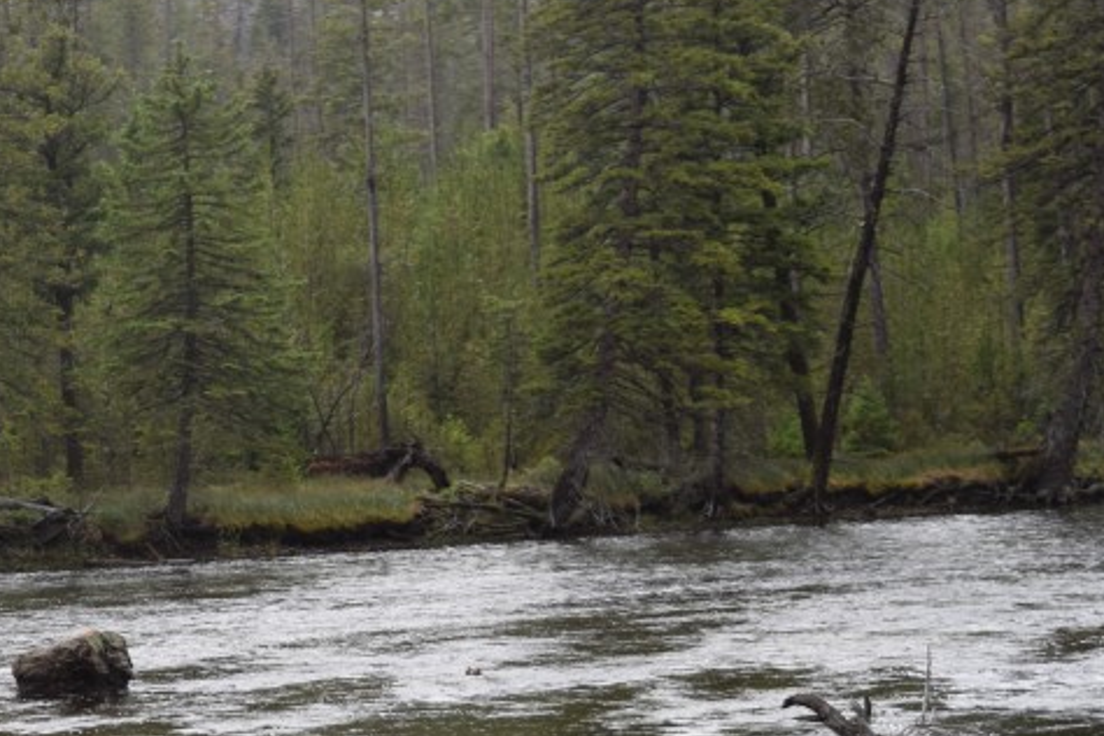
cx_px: 121
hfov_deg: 11.5
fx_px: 5461
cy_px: 573
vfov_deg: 7.7
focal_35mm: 178
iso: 400
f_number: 6.3
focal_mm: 55
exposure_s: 1/160
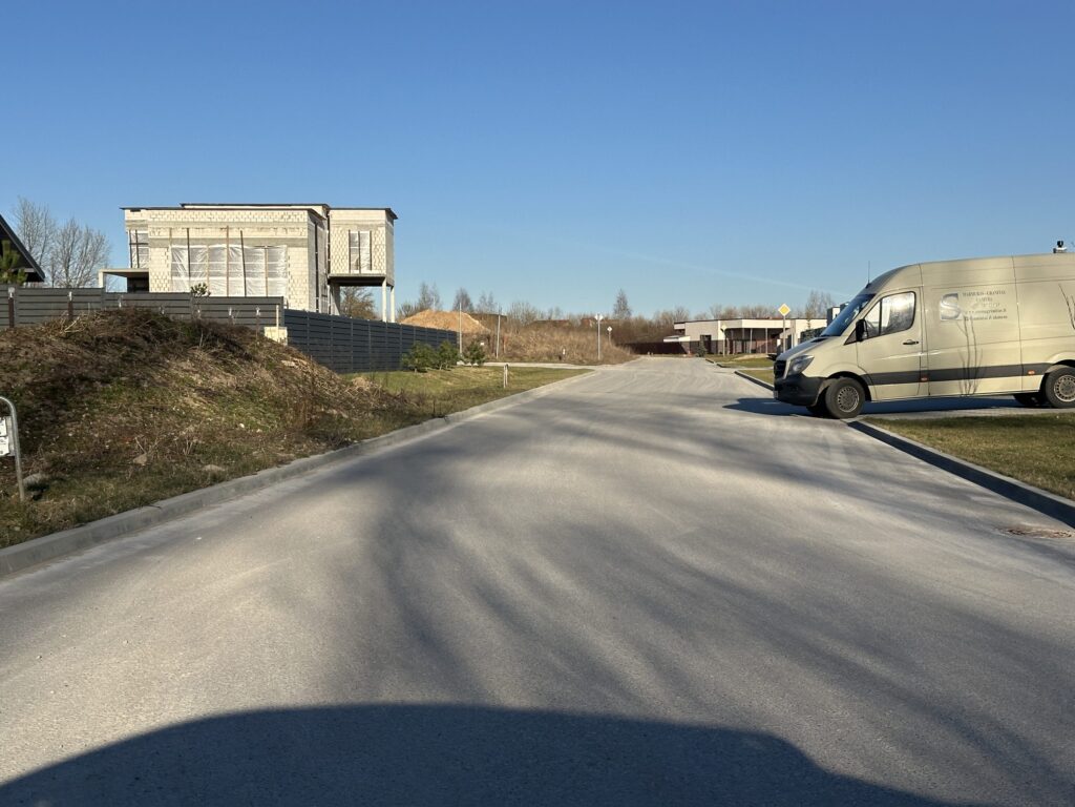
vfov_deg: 30.3
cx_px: 538
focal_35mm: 48
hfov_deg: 39.7
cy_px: 404
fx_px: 1491
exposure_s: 1/5882
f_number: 1.78
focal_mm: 6.86
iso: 64
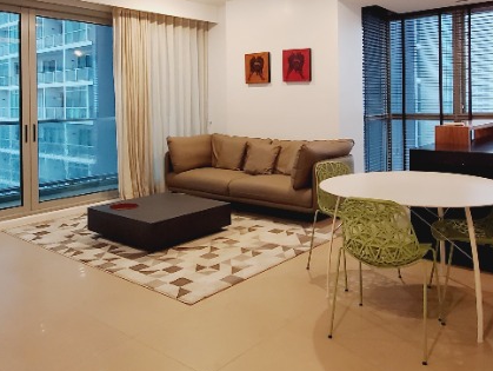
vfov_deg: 44.0
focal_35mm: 31
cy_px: 93
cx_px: 254
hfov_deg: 58.3
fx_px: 442
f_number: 2.2
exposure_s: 1/50
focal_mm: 1.8
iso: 250
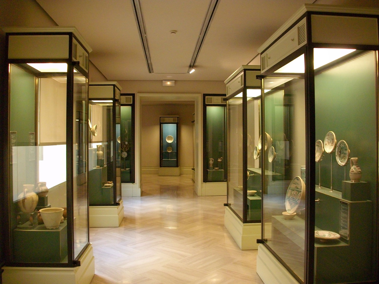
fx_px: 350
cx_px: 190
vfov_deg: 44.2
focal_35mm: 32
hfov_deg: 56.8
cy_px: 142
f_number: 2.9
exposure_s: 1/15
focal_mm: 5.7
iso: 287
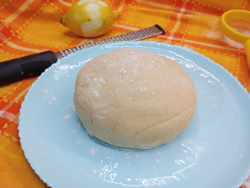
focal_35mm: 28
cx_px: 125
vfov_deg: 49.9
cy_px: 94
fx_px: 203
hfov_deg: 63.4
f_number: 1.8
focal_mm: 4.27
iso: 357
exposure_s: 1/33.3
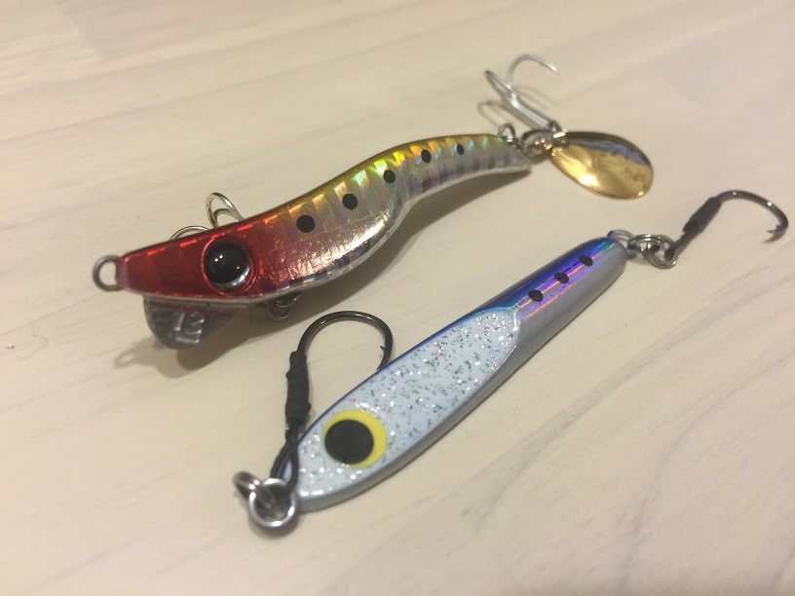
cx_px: 398
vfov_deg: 48.2
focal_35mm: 29
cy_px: 298
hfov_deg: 61.7
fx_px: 666
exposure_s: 1/15
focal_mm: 4.15
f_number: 2.2
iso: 64
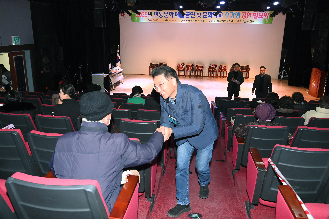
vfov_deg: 46.4
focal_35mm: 28
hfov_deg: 65.5
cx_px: 164
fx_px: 256
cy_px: 110
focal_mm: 28
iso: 4000
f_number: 6.3
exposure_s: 1/250
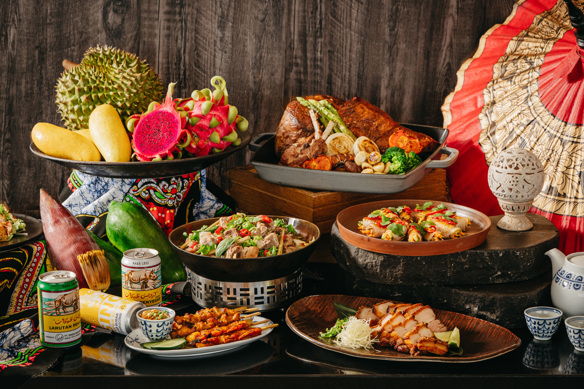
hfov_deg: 20.6
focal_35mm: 99
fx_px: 1606
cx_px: 292
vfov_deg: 13.8
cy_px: 194
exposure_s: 1/125
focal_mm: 99
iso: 500
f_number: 9
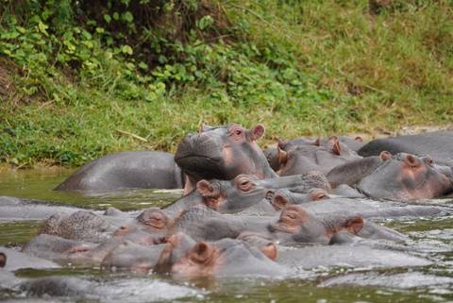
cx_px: 226
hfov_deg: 5.7
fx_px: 4534
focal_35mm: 360
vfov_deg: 3.8
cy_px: 152
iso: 250
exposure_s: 1/400
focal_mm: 240
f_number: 6.3
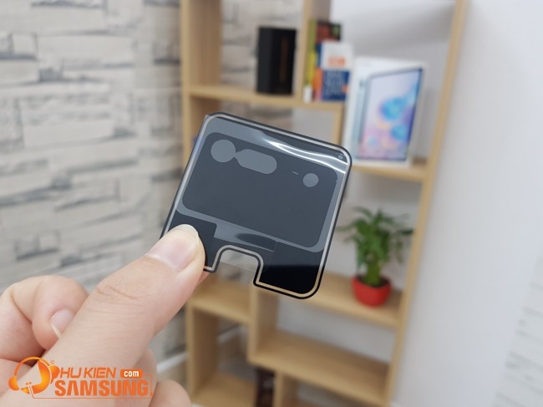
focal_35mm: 26
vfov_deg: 53.0
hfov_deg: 67.3
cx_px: 272
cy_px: 204
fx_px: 408
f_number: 1.7
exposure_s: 1/50
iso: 80
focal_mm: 4.3
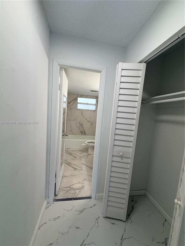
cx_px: 92
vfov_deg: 102.1
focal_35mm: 14
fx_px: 100
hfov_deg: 85.7
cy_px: 123
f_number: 2.2
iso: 80
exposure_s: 1/120
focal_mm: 2.22
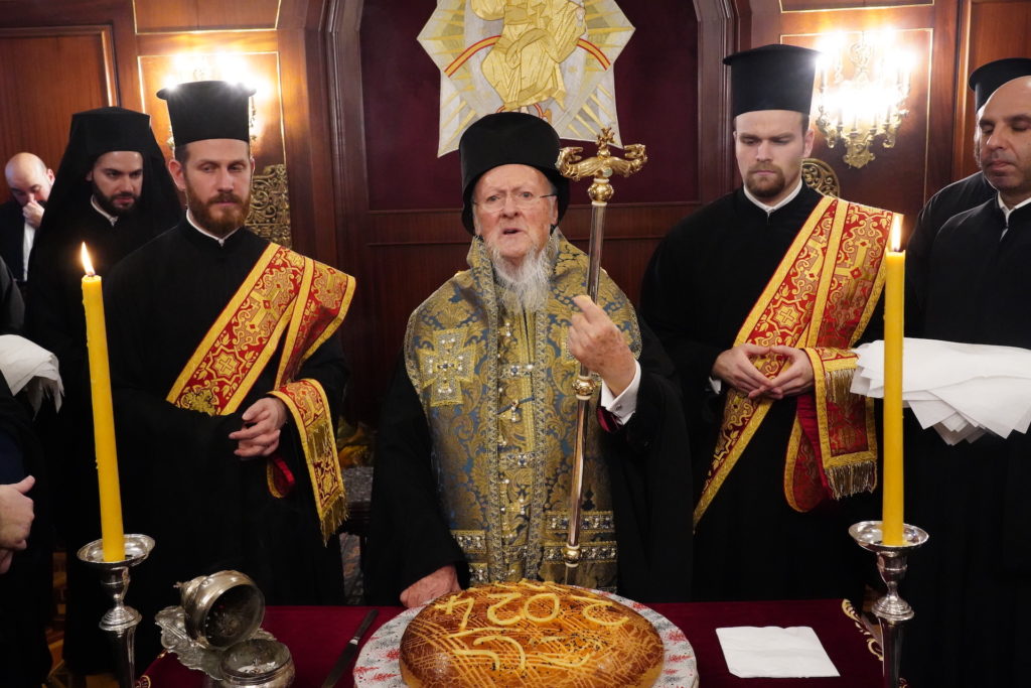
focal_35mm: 32
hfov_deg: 58.7
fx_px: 917
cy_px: 344
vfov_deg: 41.1
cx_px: 516
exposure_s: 1/200
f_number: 8
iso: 16000
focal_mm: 32
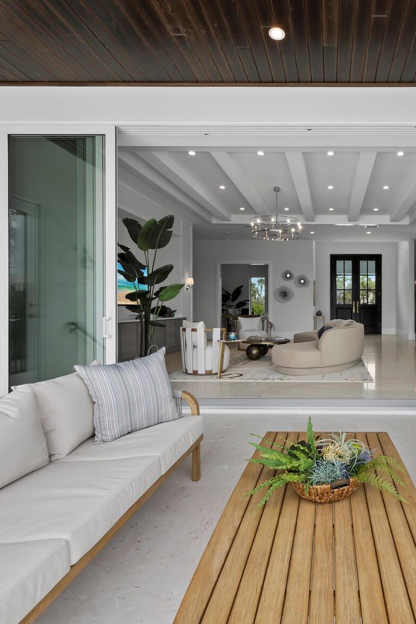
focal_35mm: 20
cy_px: 308
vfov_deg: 84.0
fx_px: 347
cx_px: 328
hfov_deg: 57.7
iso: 400
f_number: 11
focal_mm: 7
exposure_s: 1/60
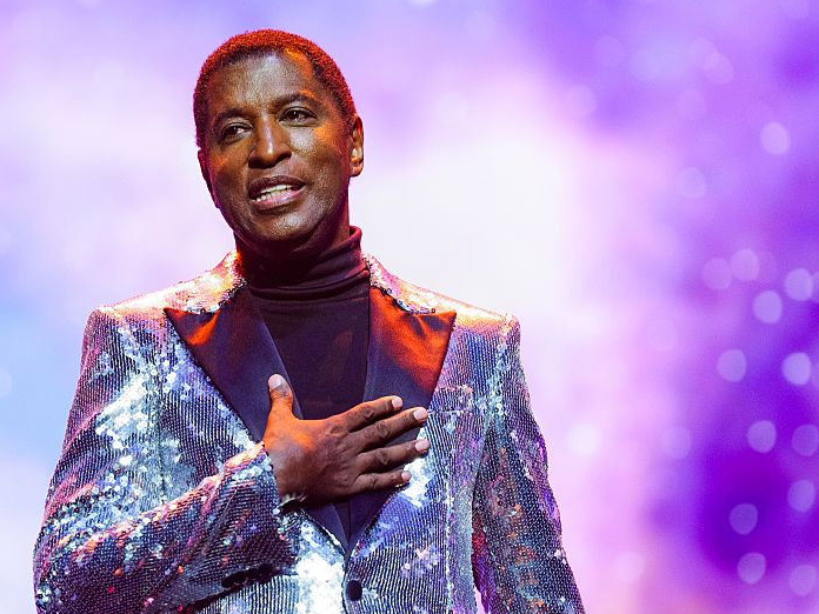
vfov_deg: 5.9
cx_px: 289
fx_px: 5962
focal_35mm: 252
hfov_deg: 7.9
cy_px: 342
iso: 1600
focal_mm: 178
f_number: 3.5
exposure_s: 1/320
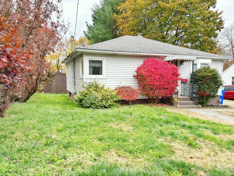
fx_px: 176
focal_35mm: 26
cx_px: 117
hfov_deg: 67.3
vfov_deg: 53.1
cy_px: 88
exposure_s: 1/553
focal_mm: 5.96
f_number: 1.6
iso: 50
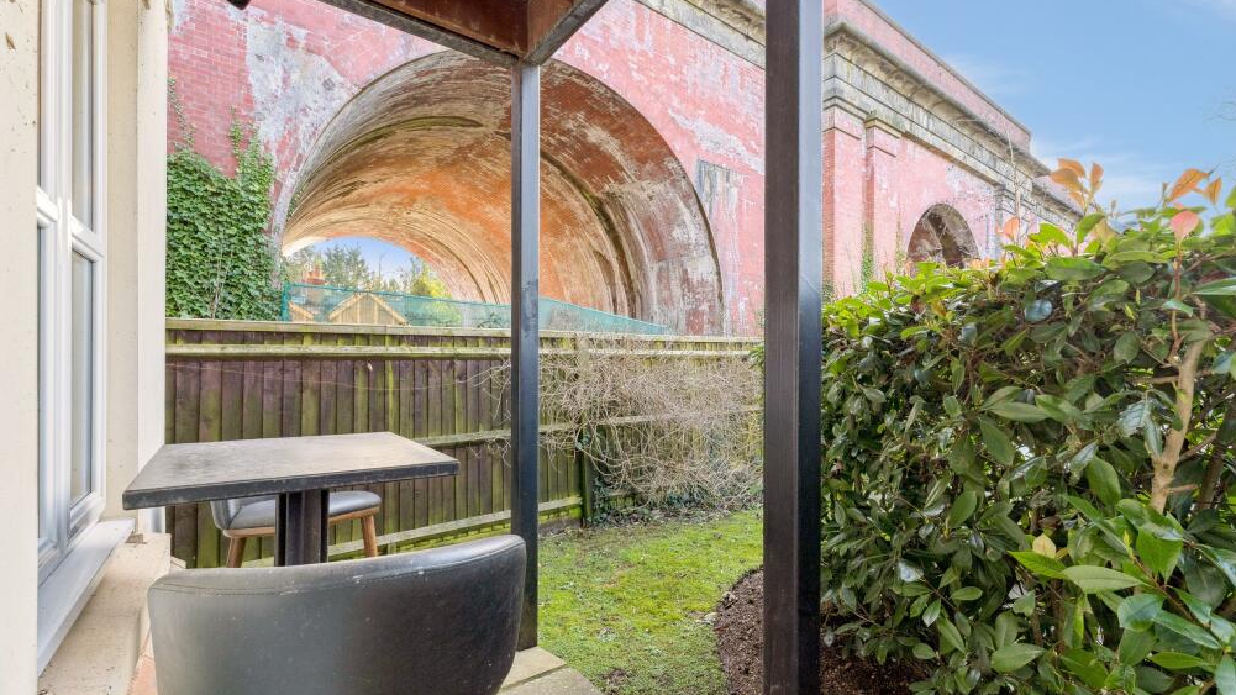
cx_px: 630
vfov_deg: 70.2
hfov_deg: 103.0
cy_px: 397
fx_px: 492
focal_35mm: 15
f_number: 9
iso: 500
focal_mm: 14
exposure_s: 1/50
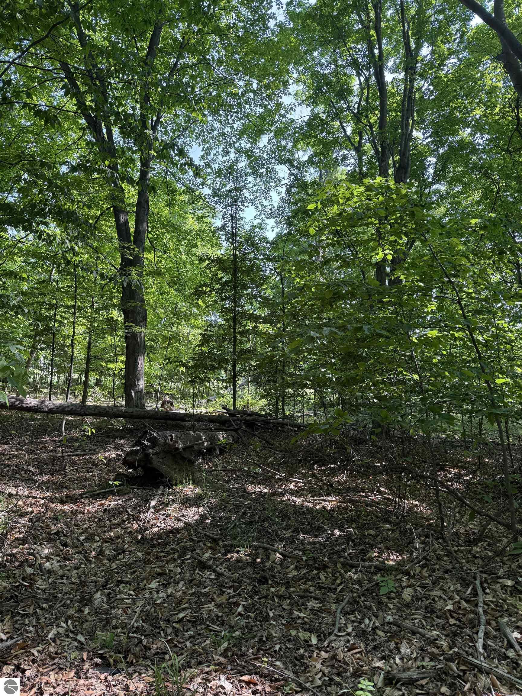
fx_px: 483
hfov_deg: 56.8
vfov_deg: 71.6
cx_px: 261
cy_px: 348
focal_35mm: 24
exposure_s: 1/312
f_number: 1.78
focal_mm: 6.76
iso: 100
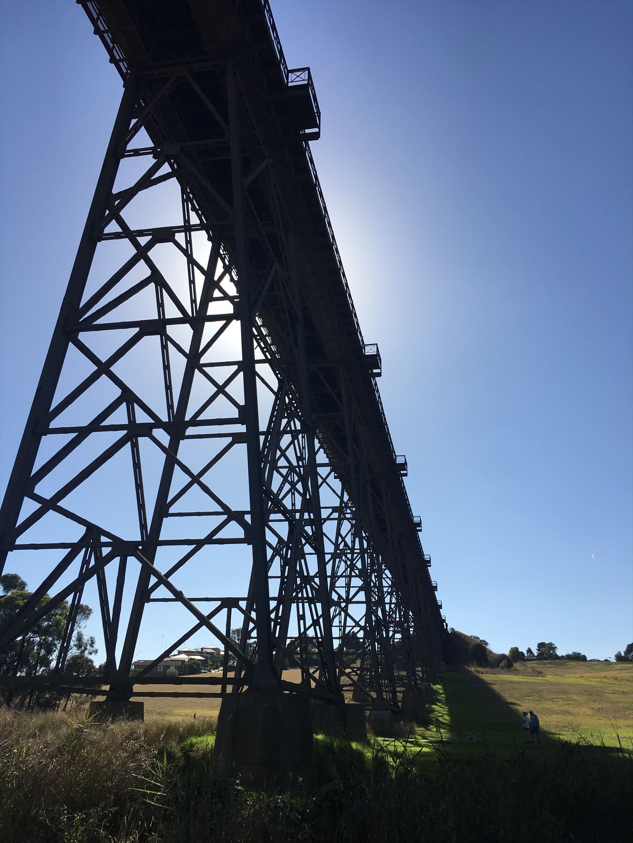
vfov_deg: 61.7
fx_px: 707
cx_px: 316
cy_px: 422
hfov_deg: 48.2
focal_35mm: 29
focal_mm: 4.15
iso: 25
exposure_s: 1/2564
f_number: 2.2
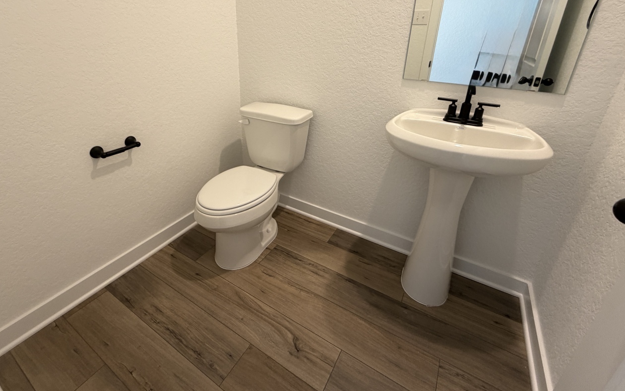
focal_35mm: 17
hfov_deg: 94.2
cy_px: 142
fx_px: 290
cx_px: 294
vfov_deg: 66.8
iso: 160
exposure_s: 1/60
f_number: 2.2
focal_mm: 2.22
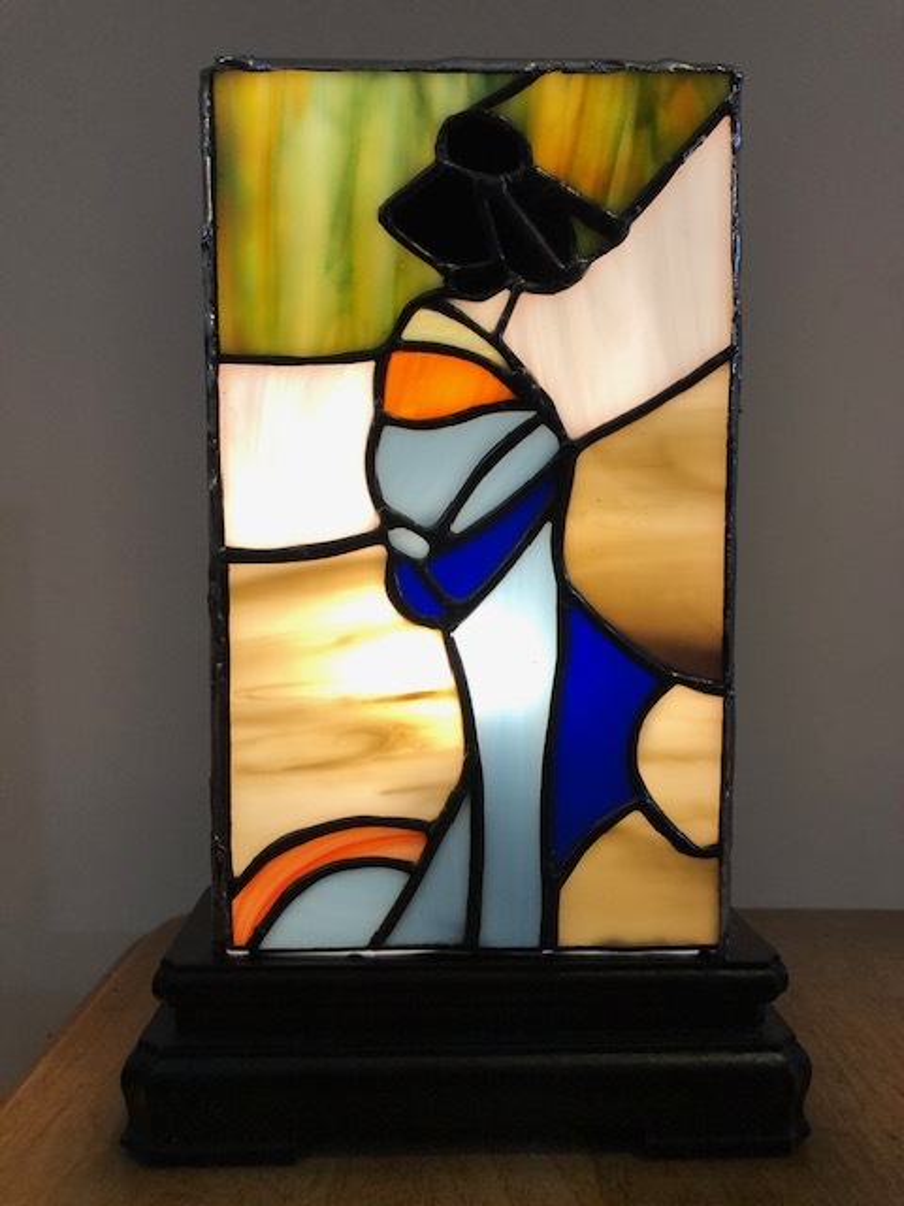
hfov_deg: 49.7
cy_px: 603
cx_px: 452
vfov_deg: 63.4
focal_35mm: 28
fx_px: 975
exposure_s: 1/33
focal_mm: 4
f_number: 1.8
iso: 25
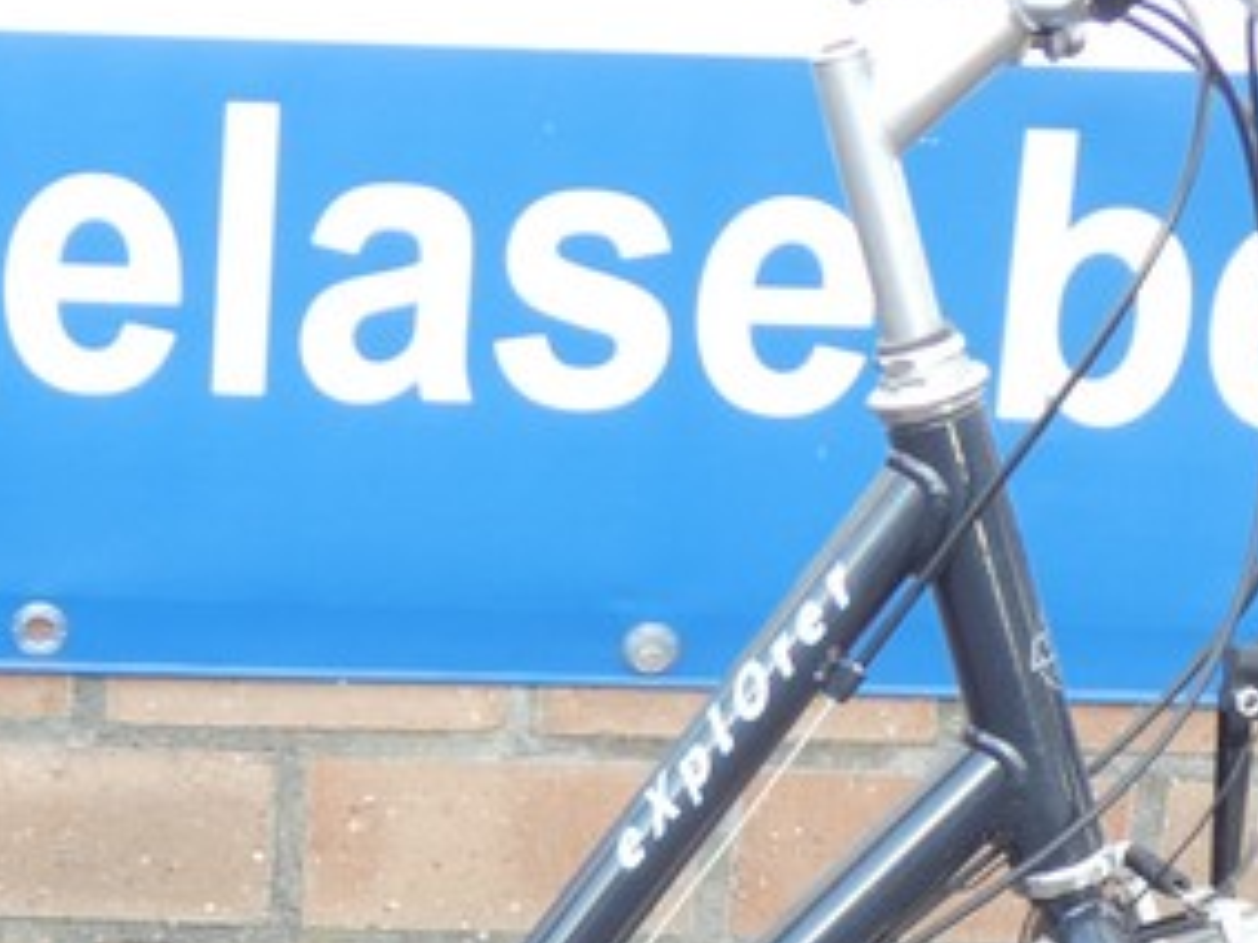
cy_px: 1083
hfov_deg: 13.1
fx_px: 5413
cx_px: 111
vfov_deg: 9.8
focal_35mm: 149
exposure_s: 1/80
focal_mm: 7.3
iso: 80
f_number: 3.6
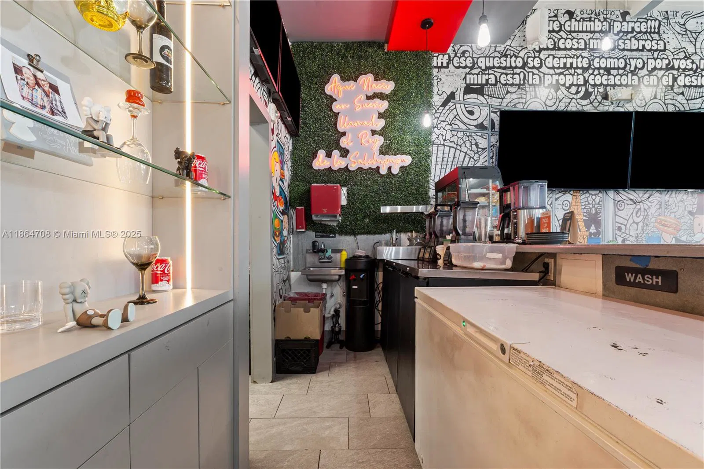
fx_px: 293
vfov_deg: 77.3
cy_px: 234
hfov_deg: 100.4
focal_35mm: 15
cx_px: 352
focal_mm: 10
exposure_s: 5
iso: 100
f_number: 8
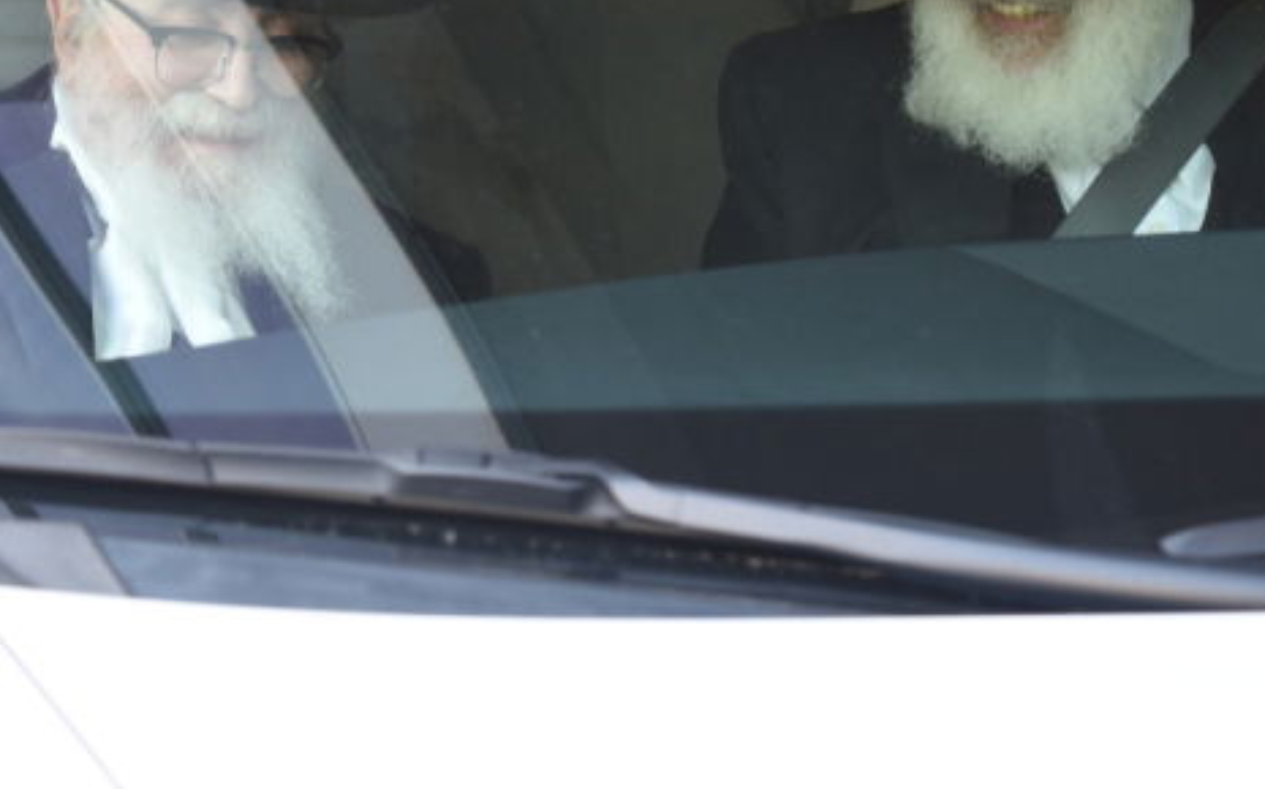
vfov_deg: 8.9
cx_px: 218
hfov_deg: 14.2
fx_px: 5030
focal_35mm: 146
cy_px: 94
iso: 640
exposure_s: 1/100
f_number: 5
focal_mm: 65
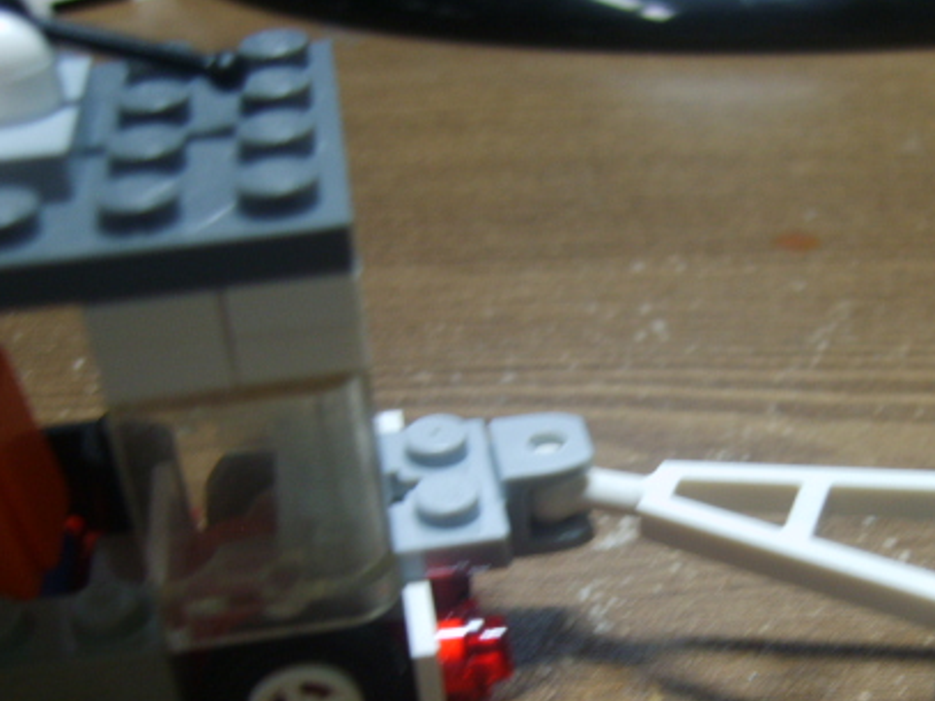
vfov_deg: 26.2
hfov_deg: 34.5
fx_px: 1485
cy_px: 538
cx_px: 643
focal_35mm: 55
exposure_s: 1/30
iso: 82
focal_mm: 7.4
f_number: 2.8
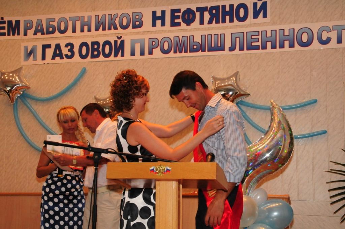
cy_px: 114
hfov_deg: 38.9
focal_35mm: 51
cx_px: 172
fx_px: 488
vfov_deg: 26.4
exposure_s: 1/60
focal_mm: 34
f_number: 9
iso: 2000
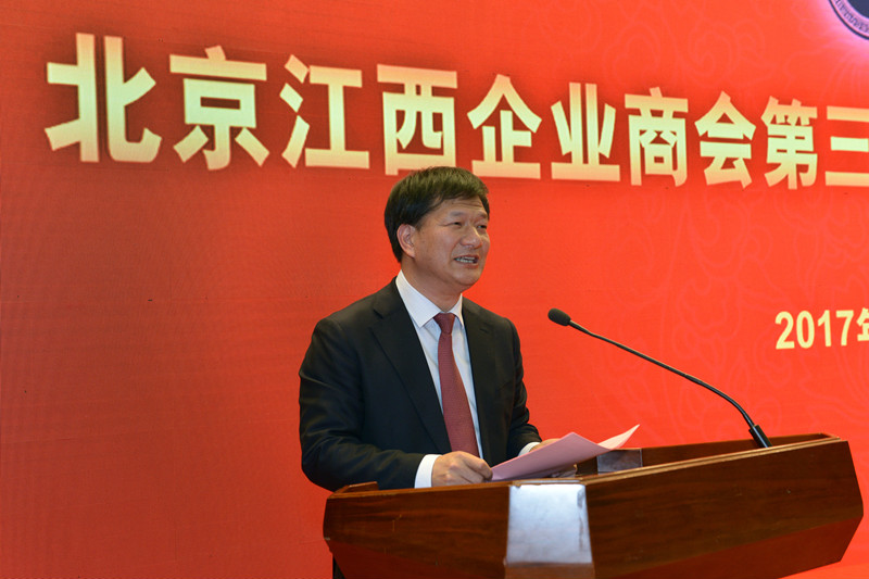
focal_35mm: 45
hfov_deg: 43.6
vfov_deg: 29.9
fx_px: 1086
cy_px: 290
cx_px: 434
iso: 1250
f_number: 6.3
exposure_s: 1/60
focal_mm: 45
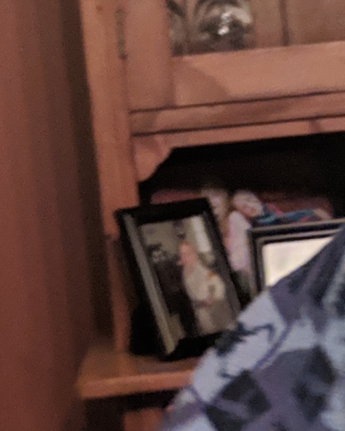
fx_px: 2079
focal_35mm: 163
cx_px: 269
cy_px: 316
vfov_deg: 11.8
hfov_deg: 9.5
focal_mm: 4.44
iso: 502
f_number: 1.8
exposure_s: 1/40.1
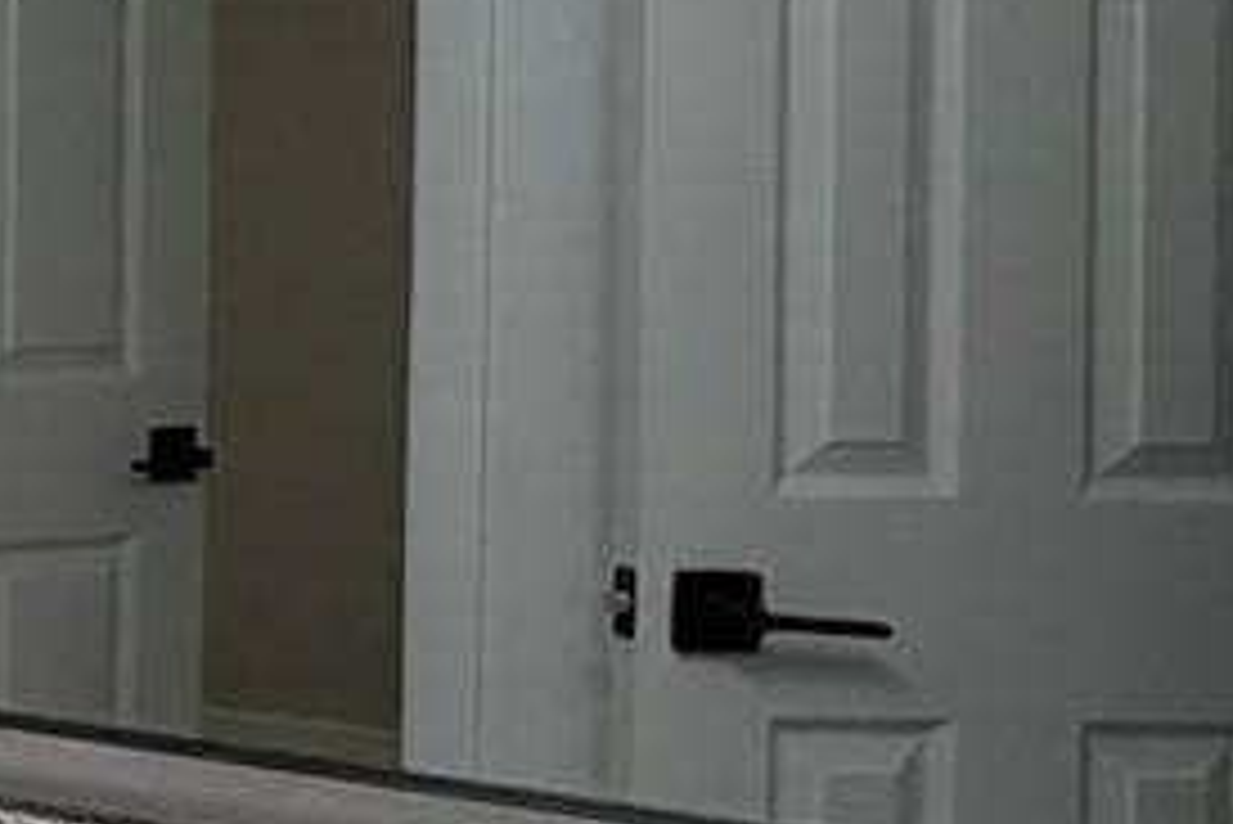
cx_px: -1130
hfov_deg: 17.9
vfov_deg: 16.0
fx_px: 2913
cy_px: 149
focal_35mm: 85
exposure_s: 1/120
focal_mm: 2.22
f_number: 2.2
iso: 125
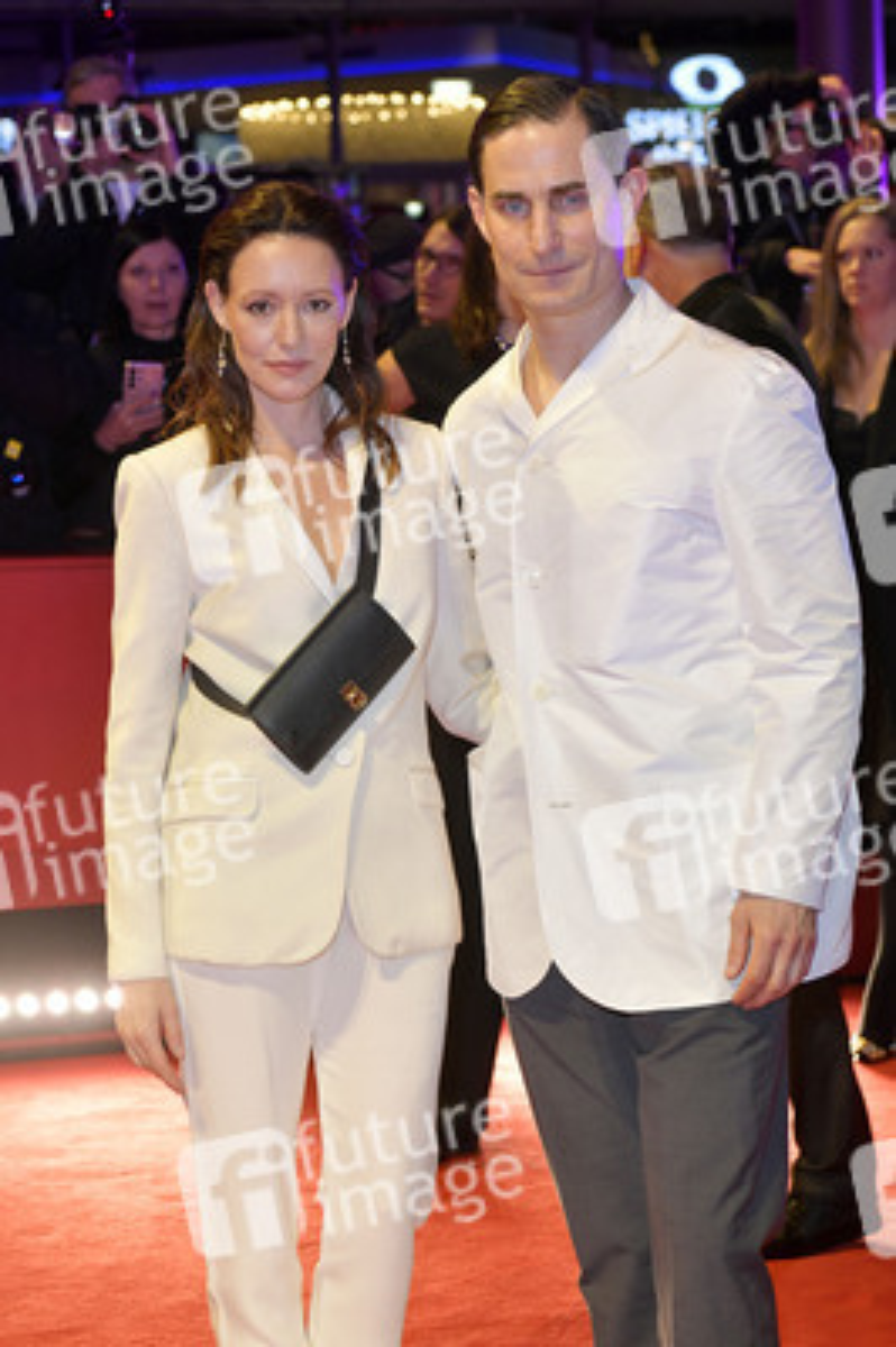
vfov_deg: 28.9
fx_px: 2618
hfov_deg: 19.4
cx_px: 448
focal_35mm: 70
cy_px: 674
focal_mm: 70
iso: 1600
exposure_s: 1/250
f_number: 5.6
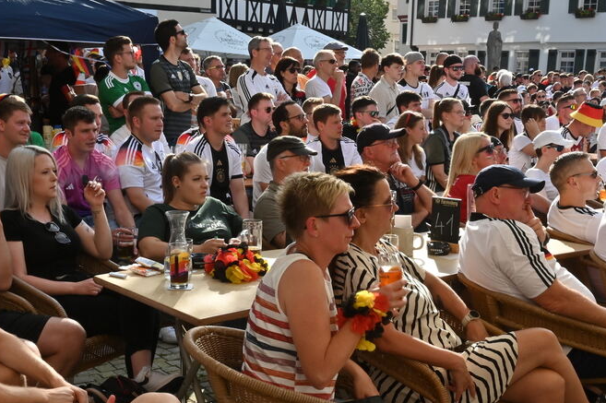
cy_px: 278
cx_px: 249
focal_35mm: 53
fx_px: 891
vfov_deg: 25.3
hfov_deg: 37.4
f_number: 22
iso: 640
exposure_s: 1/80
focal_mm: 29
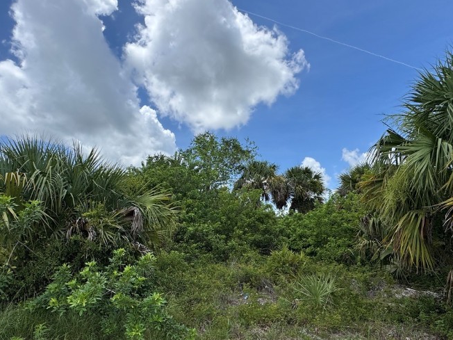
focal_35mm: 22
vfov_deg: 60.8
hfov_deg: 76.4
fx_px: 288
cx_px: 227
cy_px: 195
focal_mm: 2.22
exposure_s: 1/1672
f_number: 2.2
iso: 50
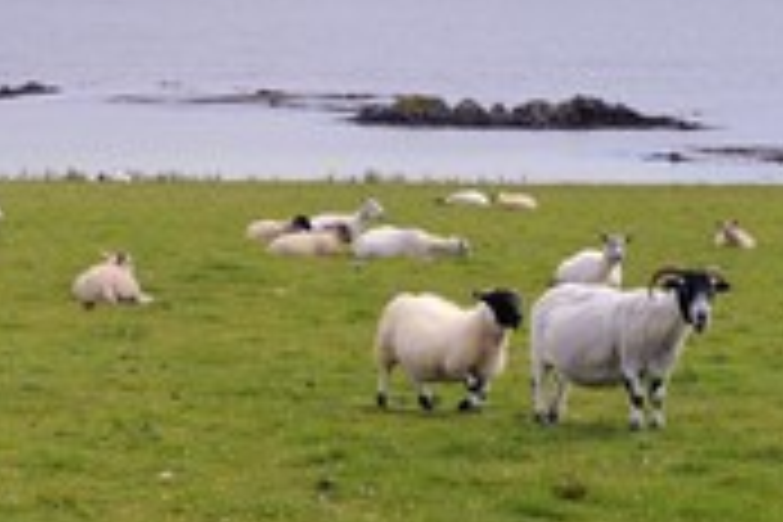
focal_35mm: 159
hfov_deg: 12.7
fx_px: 3458
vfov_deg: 8.6
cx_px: -45
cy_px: 122
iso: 200
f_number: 13
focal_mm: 66
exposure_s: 1/160
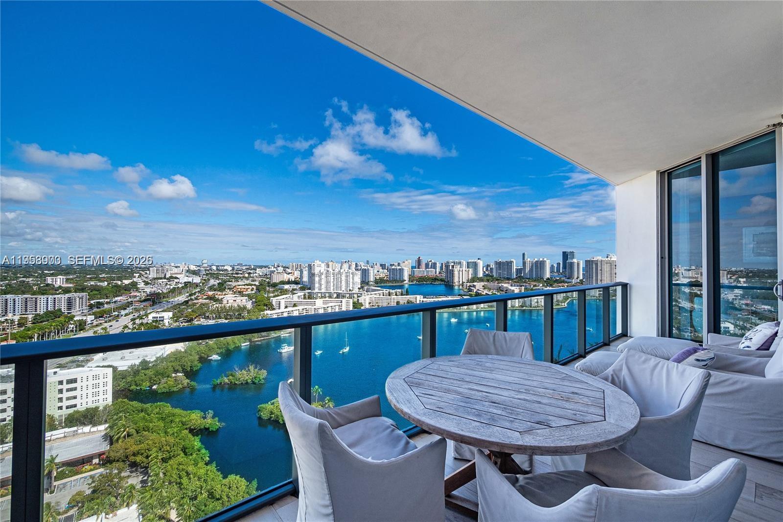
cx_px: 392
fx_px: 304
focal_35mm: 14
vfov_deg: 81.2
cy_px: 261
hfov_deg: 104.3
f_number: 4
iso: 100
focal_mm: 7
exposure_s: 1/800
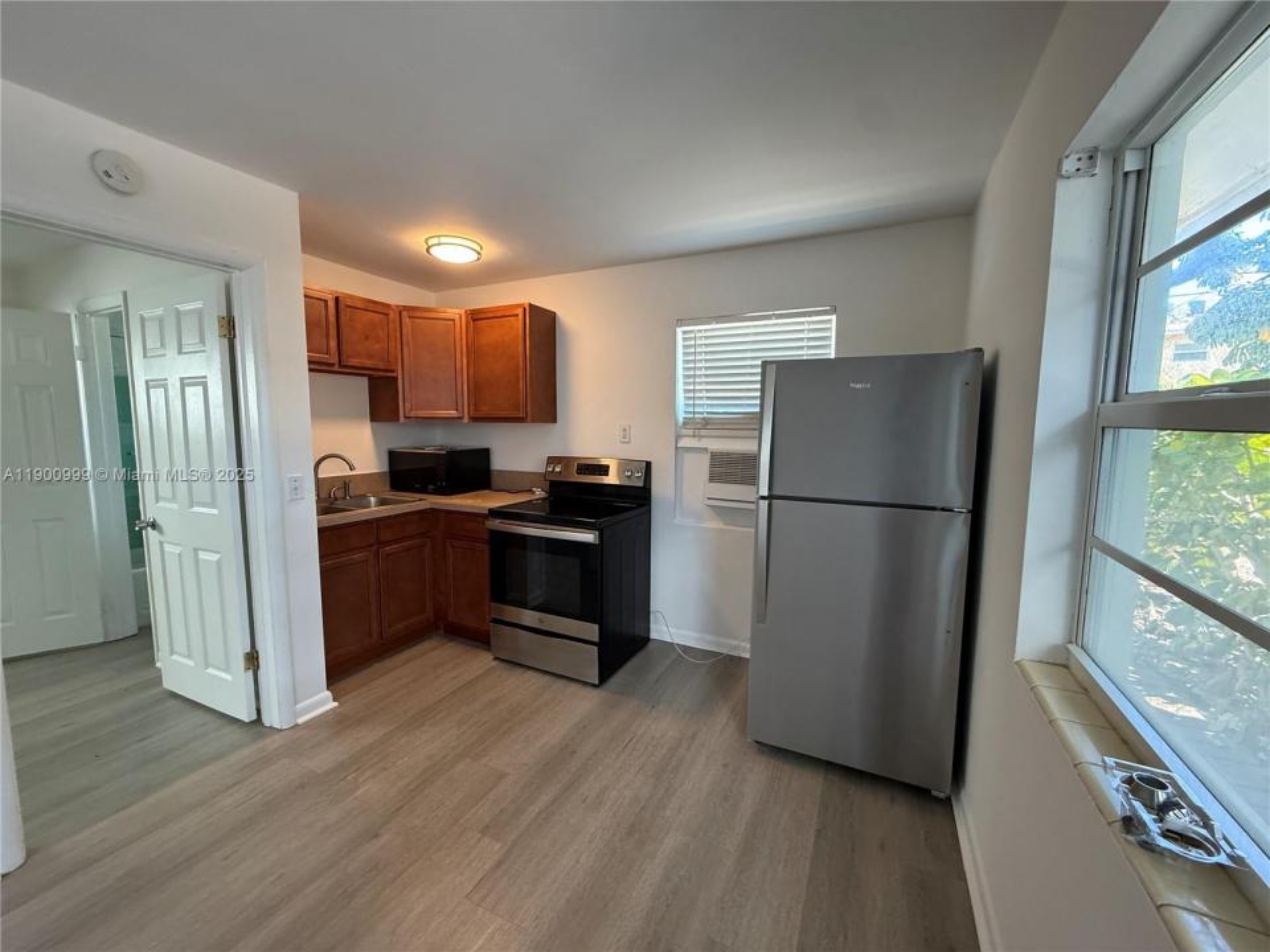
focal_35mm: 14
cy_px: 476
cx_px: 635
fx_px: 514
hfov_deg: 102.1
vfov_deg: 85.7
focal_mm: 2.22
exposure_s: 1/60
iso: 250
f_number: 2.2
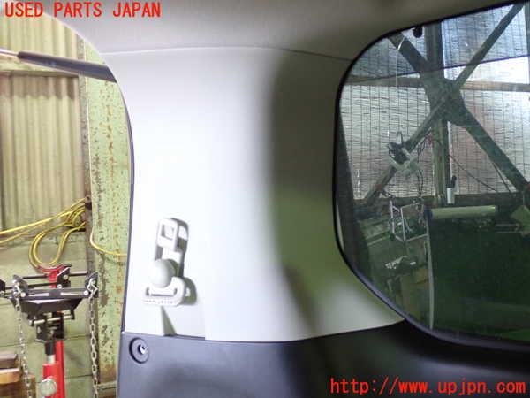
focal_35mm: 38
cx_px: 265
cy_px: 199
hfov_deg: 49.0
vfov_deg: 37.7
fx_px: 582
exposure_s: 1/20
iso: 800
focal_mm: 6.83
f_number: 2.7
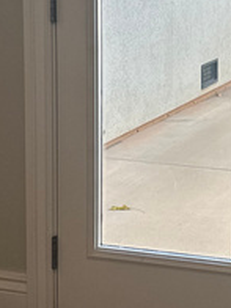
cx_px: 310
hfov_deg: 14.9
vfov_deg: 20.5
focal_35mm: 94
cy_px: 36
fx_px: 836
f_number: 1.78
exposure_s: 1/431
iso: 80
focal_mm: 6.86
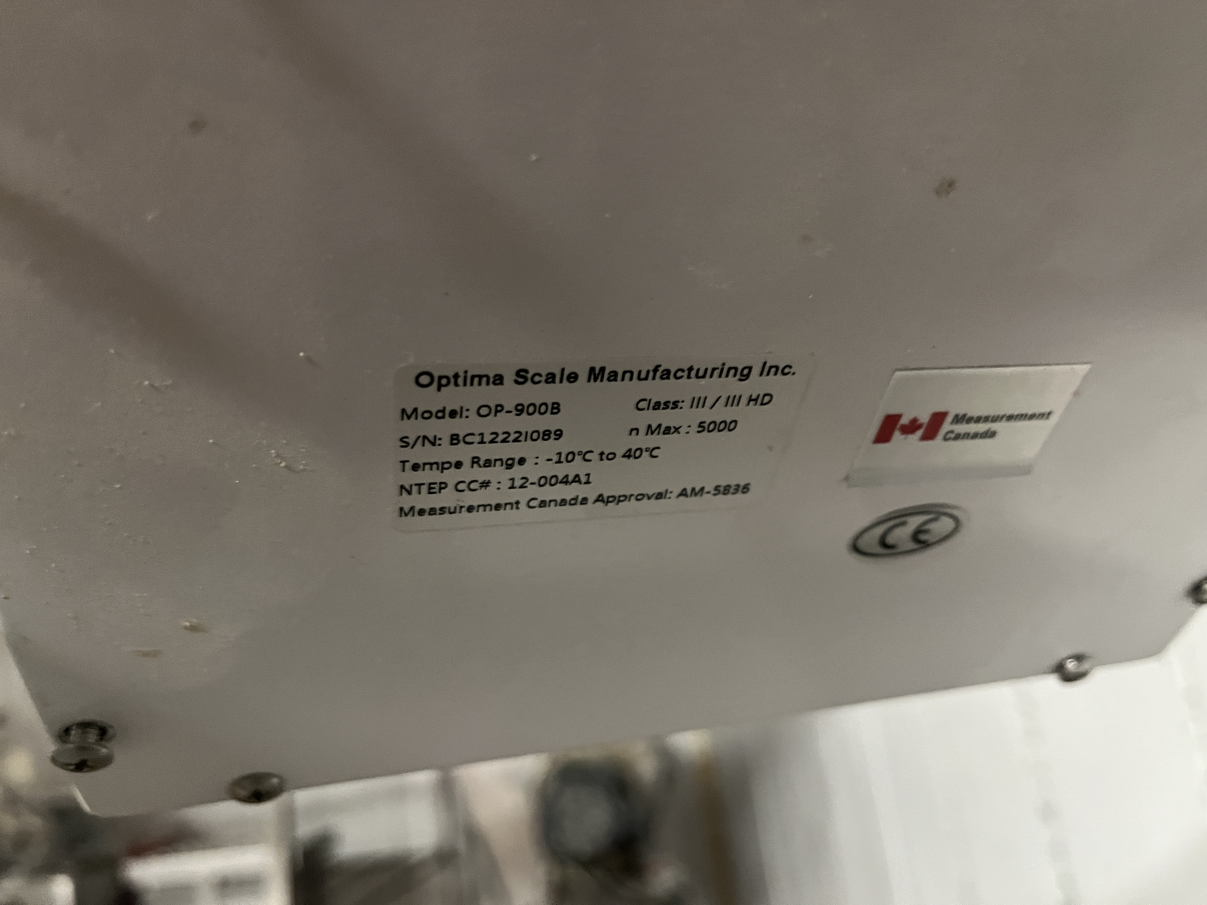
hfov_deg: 67.3
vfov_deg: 53.1
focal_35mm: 26
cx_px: 604
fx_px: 907
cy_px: 452
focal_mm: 5.1
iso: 640
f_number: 1.6
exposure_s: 1/37
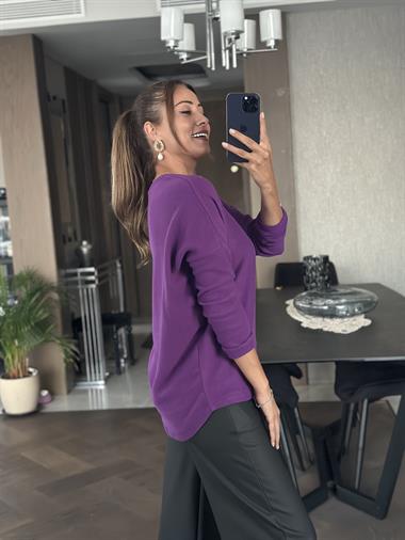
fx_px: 748
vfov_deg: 39.6
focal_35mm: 48
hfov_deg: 30.3
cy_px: 270
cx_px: 202
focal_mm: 6.86
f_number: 1.78
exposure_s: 1/30
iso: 800
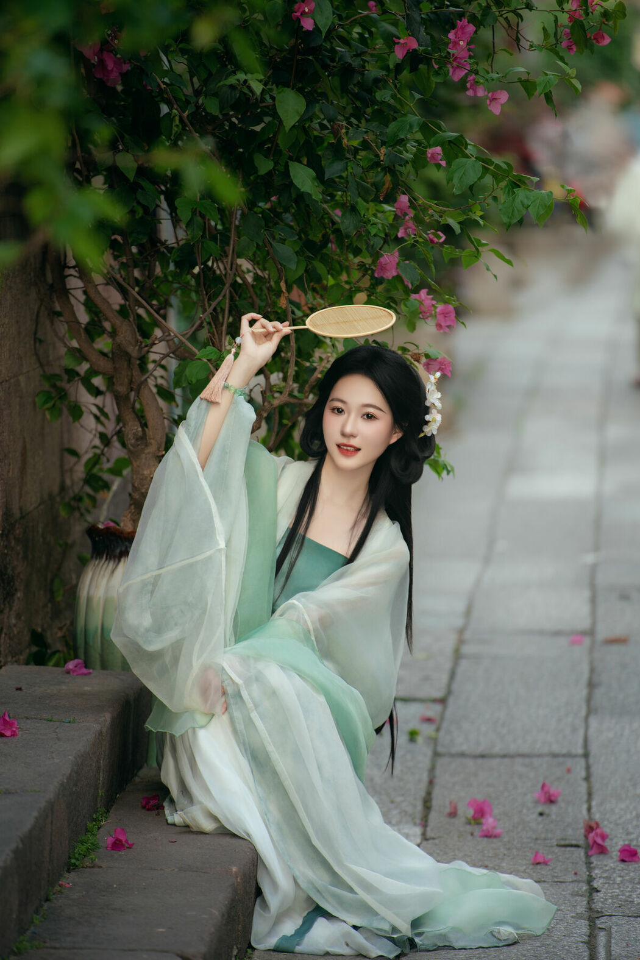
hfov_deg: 7.6
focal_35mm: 180
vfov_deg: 11.4
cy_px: 480
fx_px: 4800
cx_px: 320
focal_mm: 180
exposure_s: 1/125
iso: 200
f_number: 2.8
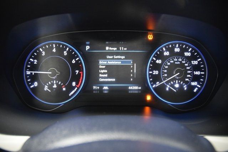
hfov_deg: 67.4
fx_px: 171
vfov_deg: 48.0
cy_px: 76
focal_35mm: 27
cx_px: 114
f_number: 3.5
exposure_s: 1/13
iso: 3200
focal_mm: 18
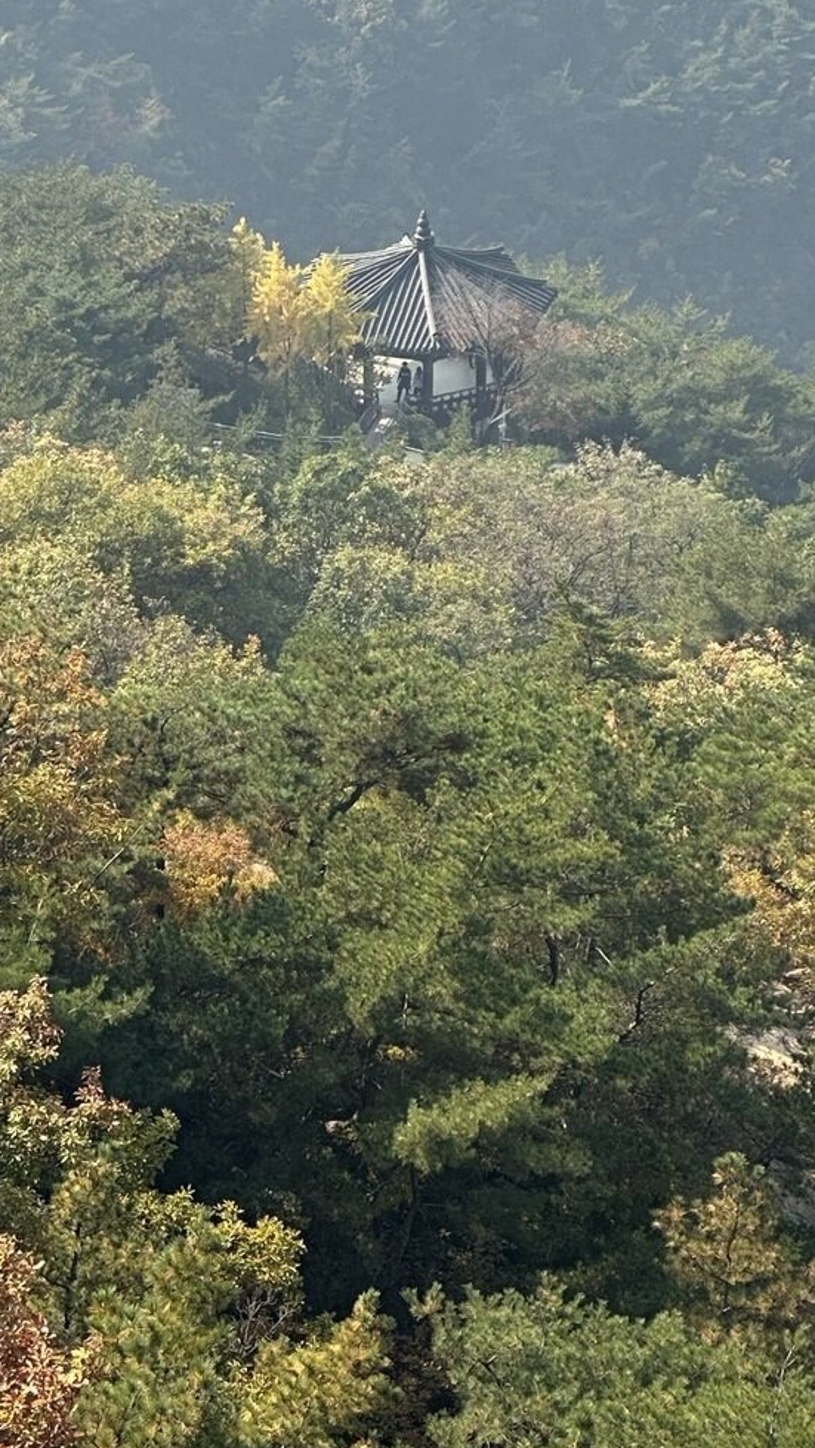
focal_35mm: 160
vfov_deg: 13.4
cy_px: 257
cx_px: 213
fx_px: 6144
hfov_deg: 7.6
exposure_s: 1/402
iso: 32
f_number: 2.8
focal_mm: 9
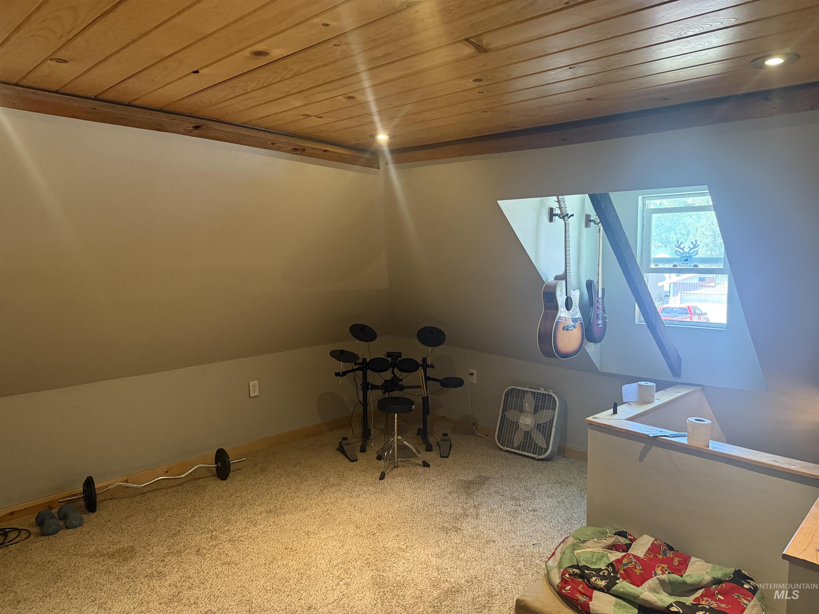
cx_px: 410
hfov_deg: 71.6
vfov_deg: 56.8
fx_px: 568
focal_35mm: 24
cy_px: 307
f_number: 1.78
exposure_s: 1/60
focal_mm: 6.76
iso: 500
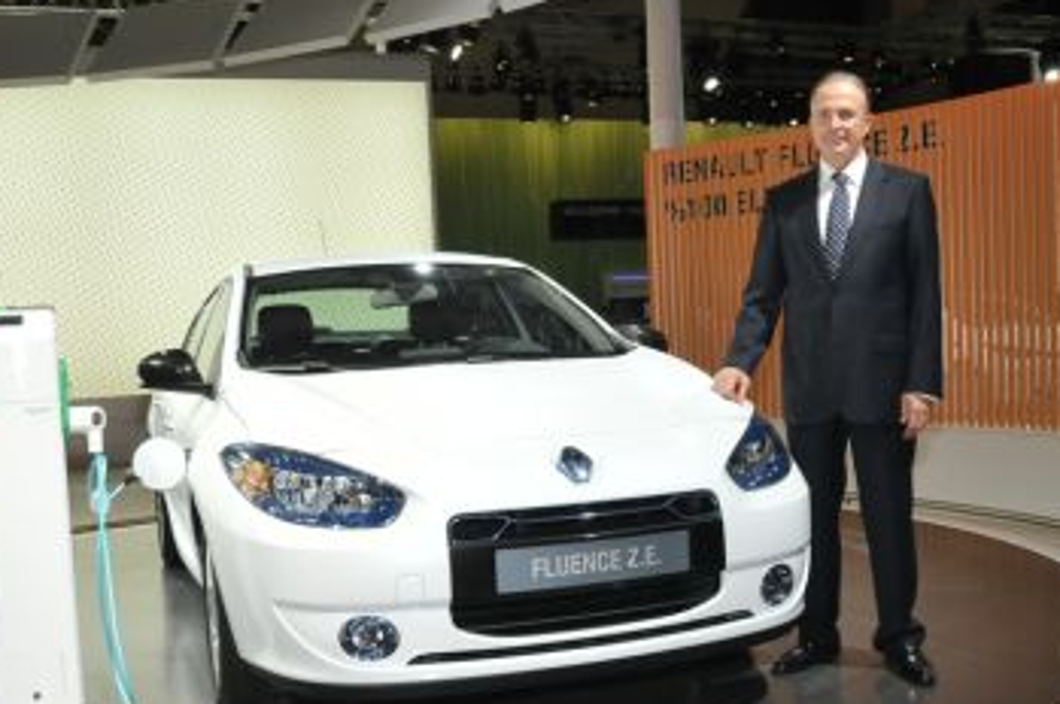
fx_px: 1196
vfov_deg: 32.7
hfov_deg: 47.8
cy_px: 420
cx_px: 544
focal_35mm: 41
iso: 800
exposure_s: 1/125
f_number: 11
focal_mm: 21
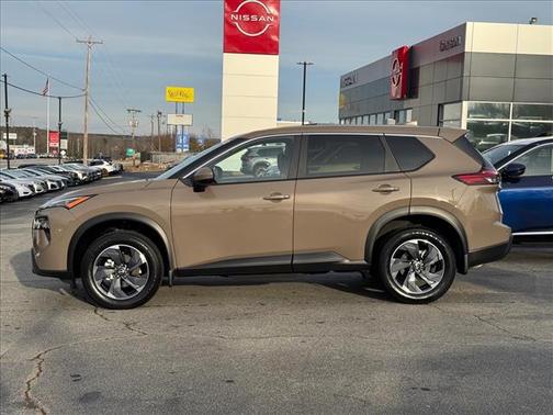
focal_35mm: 48
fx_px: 767
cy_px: 208
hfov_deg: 39.7
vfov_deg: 30.3
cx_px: 276
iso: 64
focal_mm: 6.76
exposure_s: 1/2833
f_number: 1.78
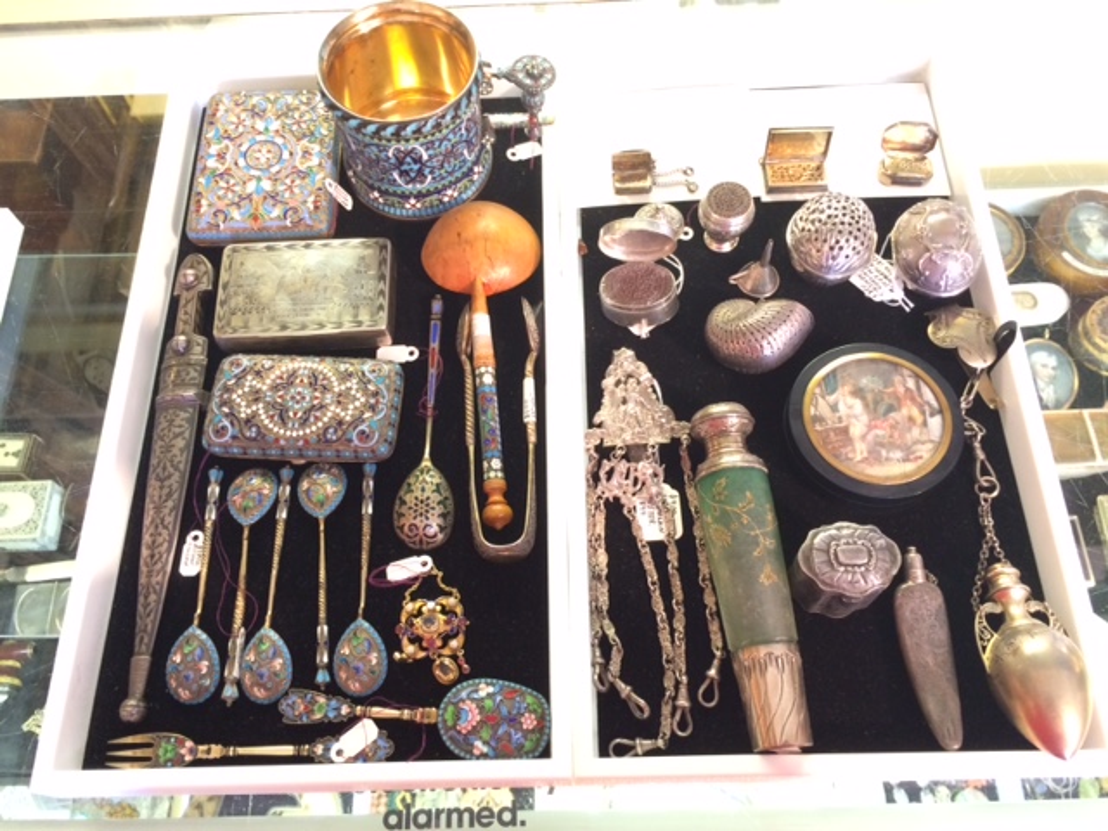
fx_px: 928
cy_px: 416
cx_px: 554
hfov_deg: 61.7
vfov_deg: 48.2
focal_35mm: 29
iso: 250
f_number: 2.2
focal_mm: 4.15
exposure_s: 1/30
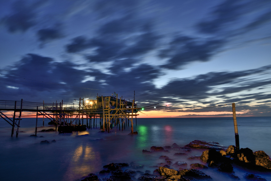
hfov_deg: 73.7
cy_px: 90
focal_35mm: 24
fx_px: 181
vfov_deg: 53.2
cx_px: 136
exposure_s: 30
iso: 100
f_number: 11
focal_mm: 24
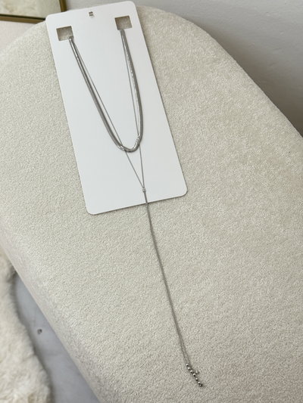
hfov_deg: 30.3
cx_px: 152
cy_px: 202
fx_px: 560
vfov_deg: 39.6
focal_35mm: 48
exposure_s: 1/50
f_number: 1.78
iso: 100
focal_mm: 6.76
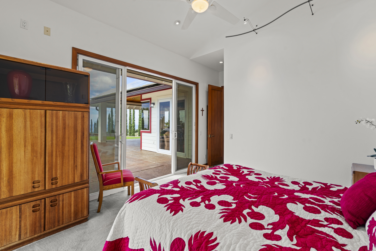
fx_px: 167
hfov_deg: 96.7
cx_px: 188
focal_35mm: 16
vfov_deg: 73.7
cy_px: 126
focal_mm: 16
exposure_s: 1/8
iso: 100
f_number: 8
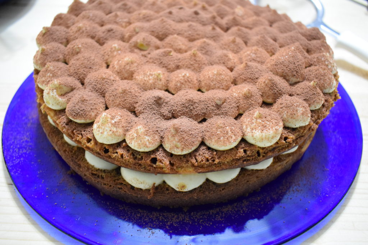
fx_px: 276
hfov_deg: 67.4
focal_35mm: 27
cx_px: 184
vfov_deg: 47.9
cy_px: 122
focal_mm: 18
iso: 3200
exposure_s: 1/25
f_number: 3.5
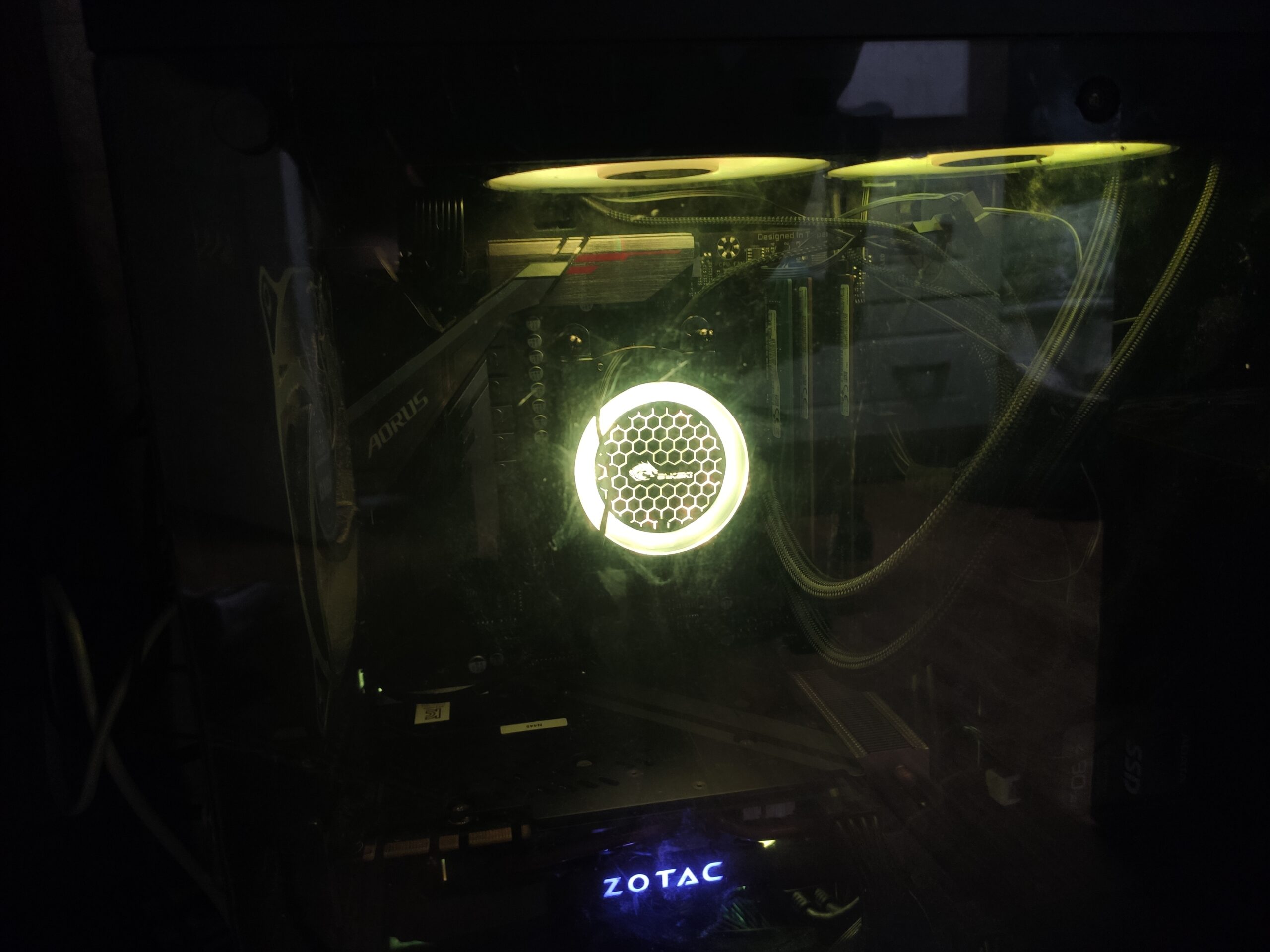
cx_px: 635
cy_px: 476
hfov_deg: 67.3
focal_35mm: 26
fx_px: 954
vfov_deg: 53.1
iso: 341
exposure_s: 1/30
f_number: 1.75
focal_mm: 4.77
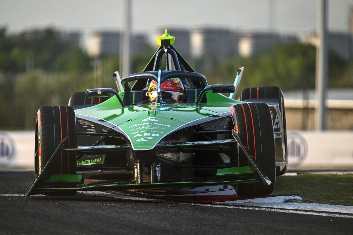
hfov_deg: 5.2
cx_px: 176
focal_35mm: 400
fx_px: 3922
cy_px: 118
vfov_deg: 3.4
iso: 320
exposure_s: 1/1000
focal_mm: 400
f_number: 4.5
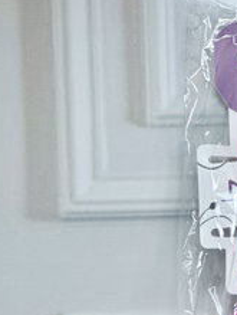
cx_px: 267
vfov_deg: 10.4
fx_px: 1702
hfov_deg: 7.9
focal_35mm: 187
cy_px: 352
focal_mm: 9
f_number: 2.8
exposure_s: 1/100
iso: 100
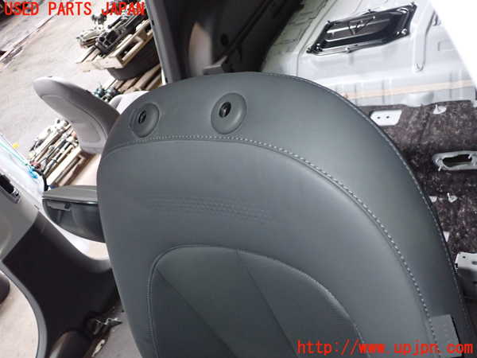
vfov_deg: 46.8
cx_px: 238
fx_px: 413
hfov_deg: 60.0
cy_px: 179
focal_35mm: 30
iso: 800
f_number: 6.3
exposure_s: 1/30
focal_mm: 5.4
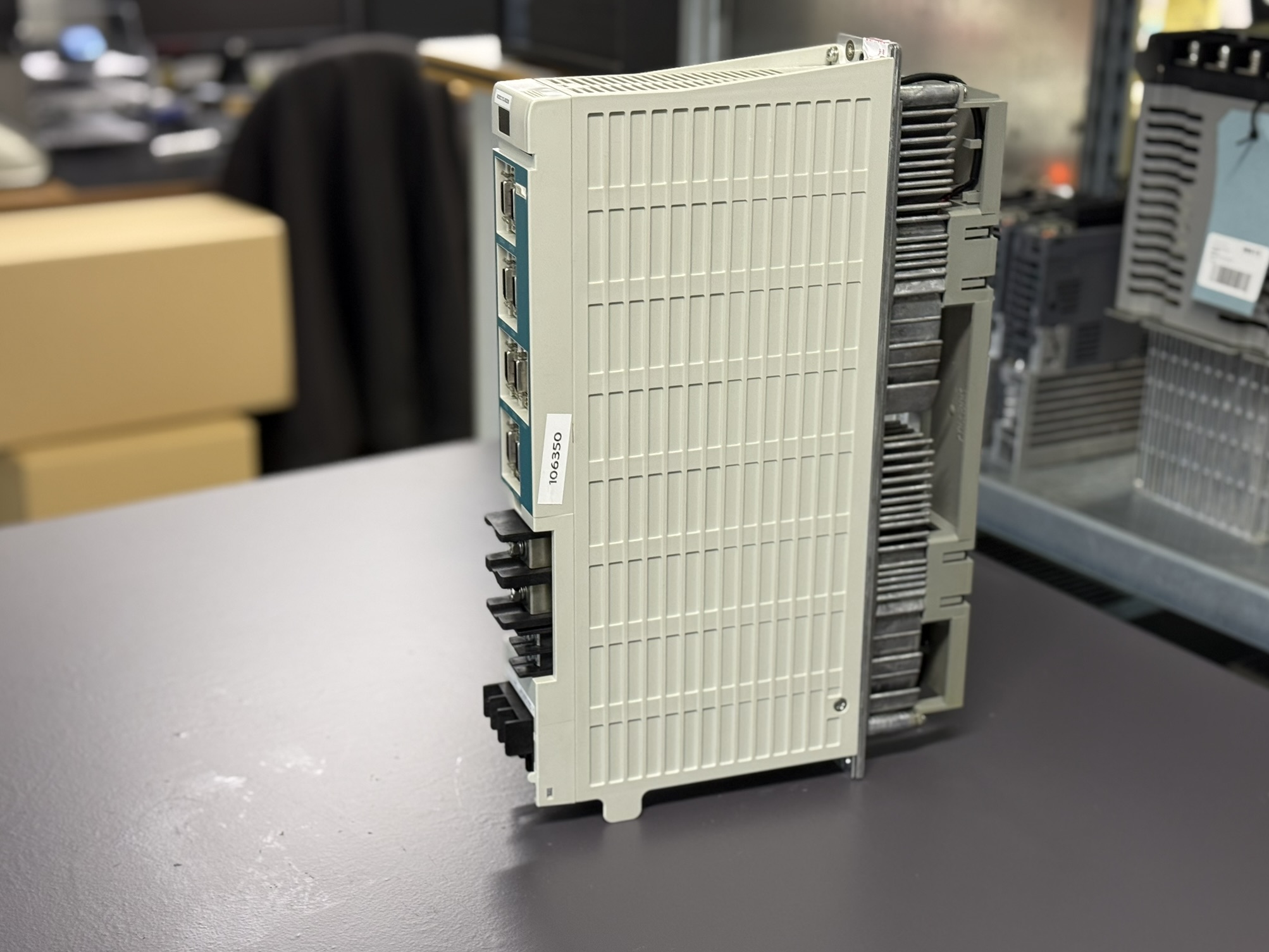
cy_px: 485
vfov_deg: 29.7
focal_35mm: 49
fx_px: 1797
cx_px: 638
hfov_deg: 38.9
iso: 160
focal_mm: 6.76
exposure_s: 1/50
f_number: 1.78
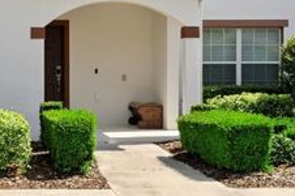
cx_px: 7
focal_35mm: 75
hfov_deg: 25.8
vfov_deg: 18.1
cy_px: 88
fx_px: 614
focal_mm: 24
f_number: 7.1
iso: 250
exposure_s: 1/200
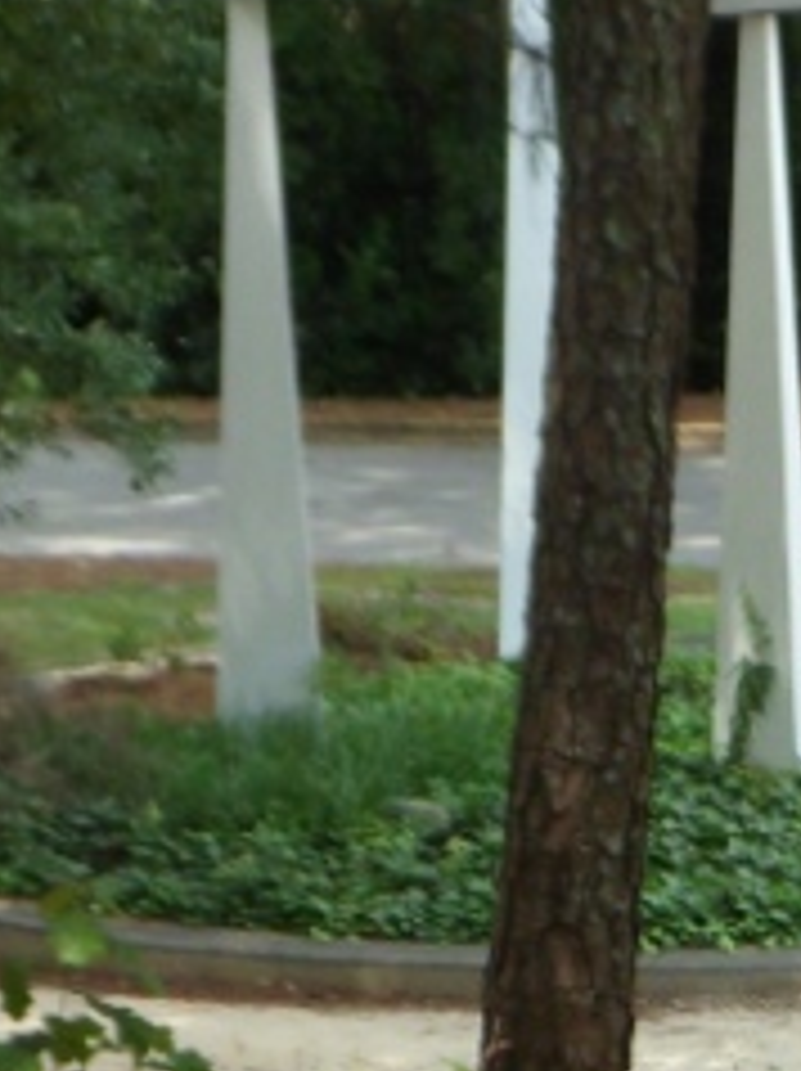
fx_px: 6923
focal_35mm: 224
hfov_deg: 6.5
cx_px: 1476
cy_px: 1742
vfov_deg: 8.6
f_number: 4.3
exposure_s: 1/125
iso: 100
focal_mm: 8.1
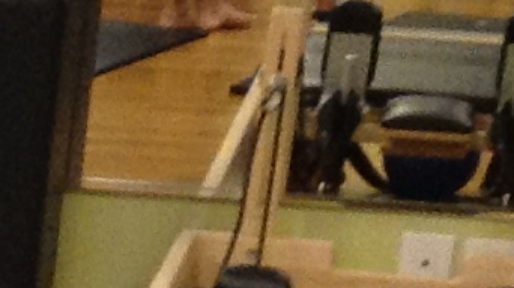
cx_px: -1081
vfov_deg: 4.4
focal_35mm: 272
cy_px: 716
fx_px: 3705
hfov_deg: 7.0
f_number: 2.4
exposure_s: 1/24
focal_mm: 3.3
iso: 125
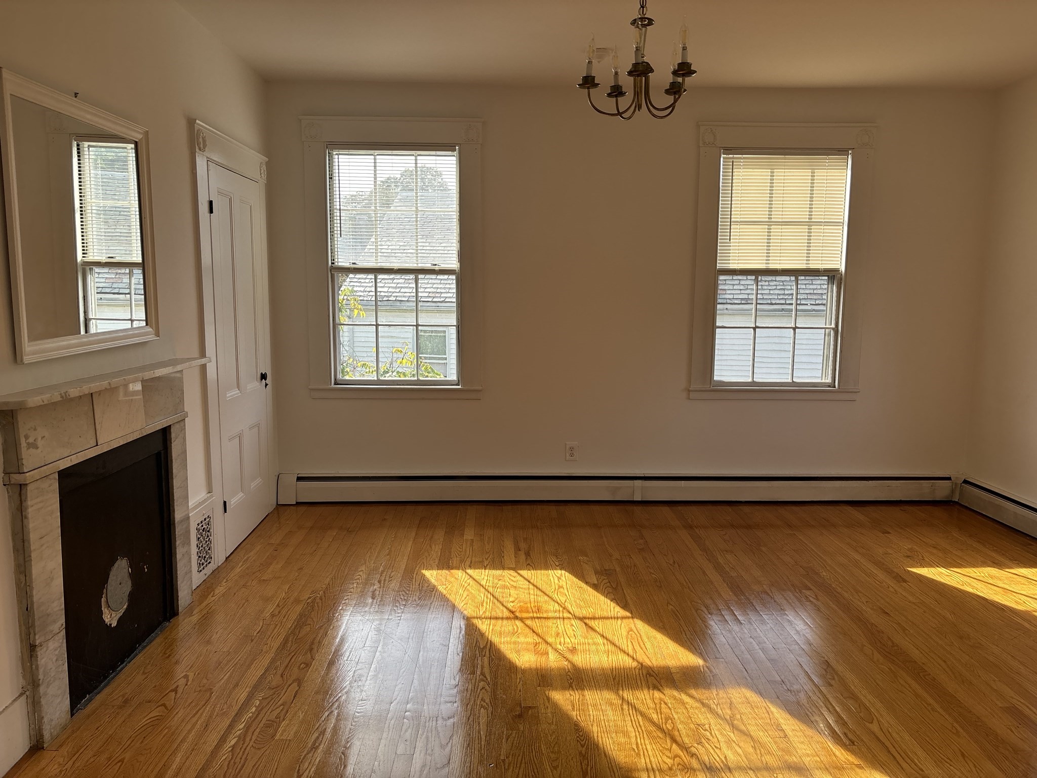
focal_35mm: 26
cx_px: 518
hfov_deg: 67.3
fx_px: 779
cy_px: 389
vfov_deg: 53.1
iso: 50
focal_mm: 5.96
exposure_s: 1/522
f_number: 1.6
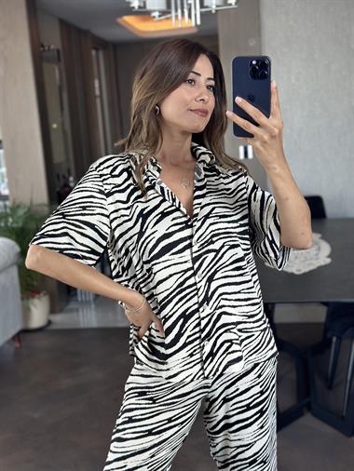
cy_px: 236
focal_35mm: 48
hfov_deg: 30.3
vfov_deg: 39.6
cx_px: 177
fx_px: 654
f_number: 1.78
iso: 125
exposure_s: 1/60
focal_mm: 6.86
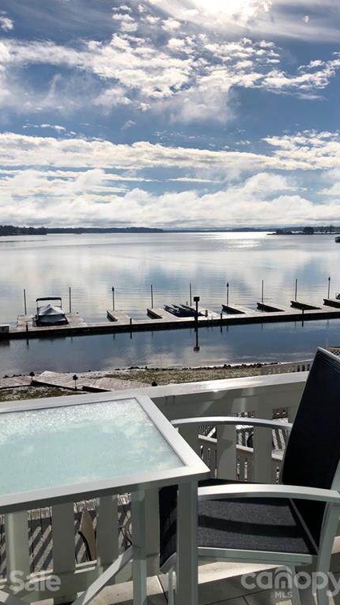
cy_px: 302
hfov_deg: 37.7
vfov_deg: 62.6
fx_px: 497
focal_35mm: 31
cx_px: 189
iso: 25
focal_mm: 3.99
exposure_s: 1/12048
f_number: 1.8
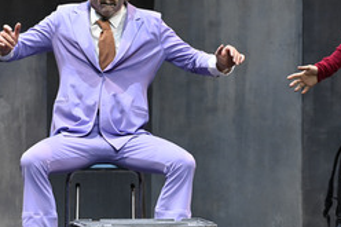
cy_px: 102
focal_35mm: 364
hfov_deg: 5.7
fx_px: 3445
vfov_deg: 3.8
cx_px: 241
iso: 6400
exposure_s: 1/250
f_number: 5.6
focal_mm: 200
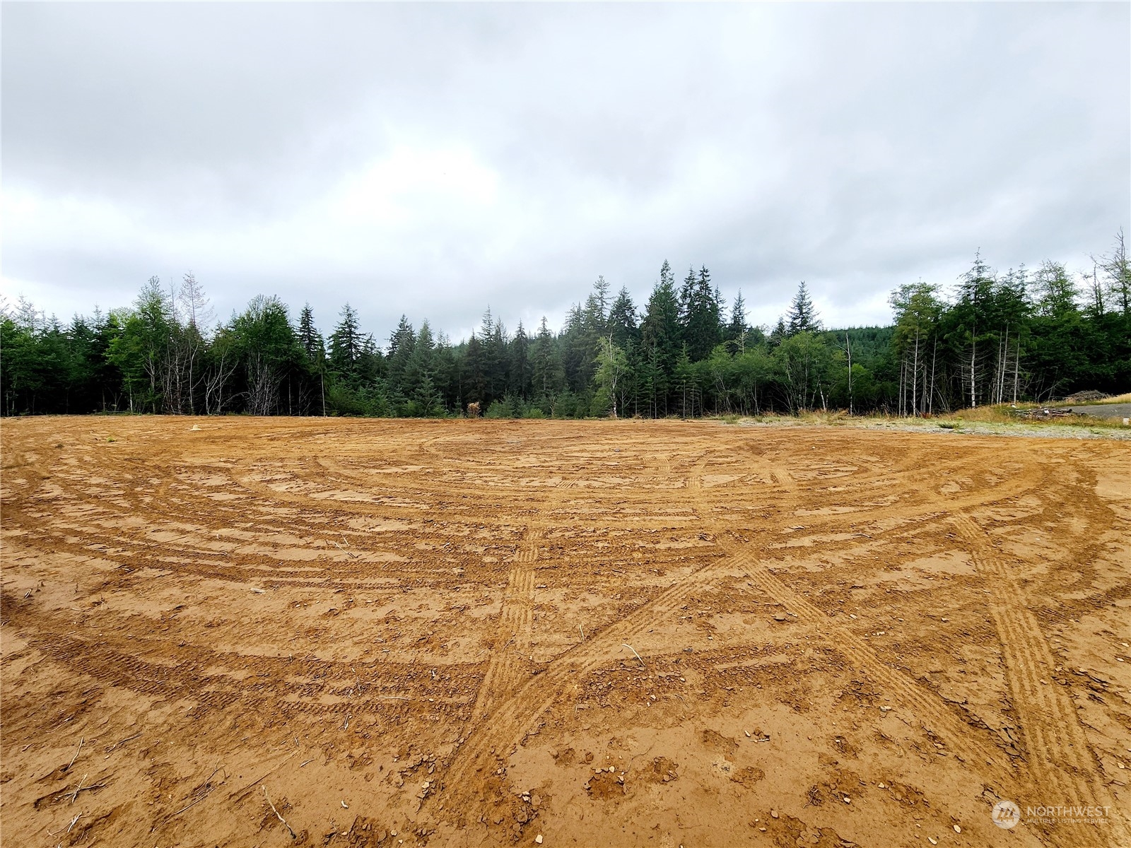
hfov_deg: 106.2
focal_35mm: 13
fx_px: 425
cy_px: 424
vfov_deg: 89.9
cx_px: 566
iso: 50
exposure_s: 1/769
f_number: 2.2
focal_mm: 2.2
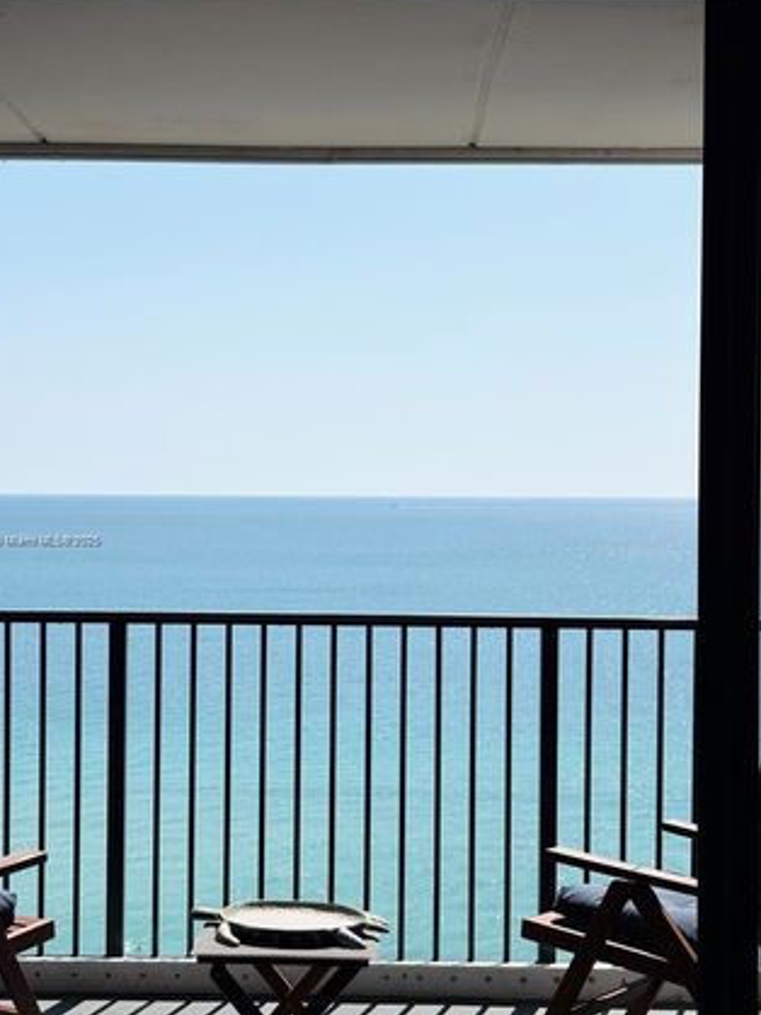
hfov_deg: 25.6
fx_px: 1672
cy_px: 541
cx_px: 347
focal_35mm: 57
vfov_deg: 33.8
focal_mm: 5.96
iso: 25
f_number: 1.6
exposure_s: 1/4630
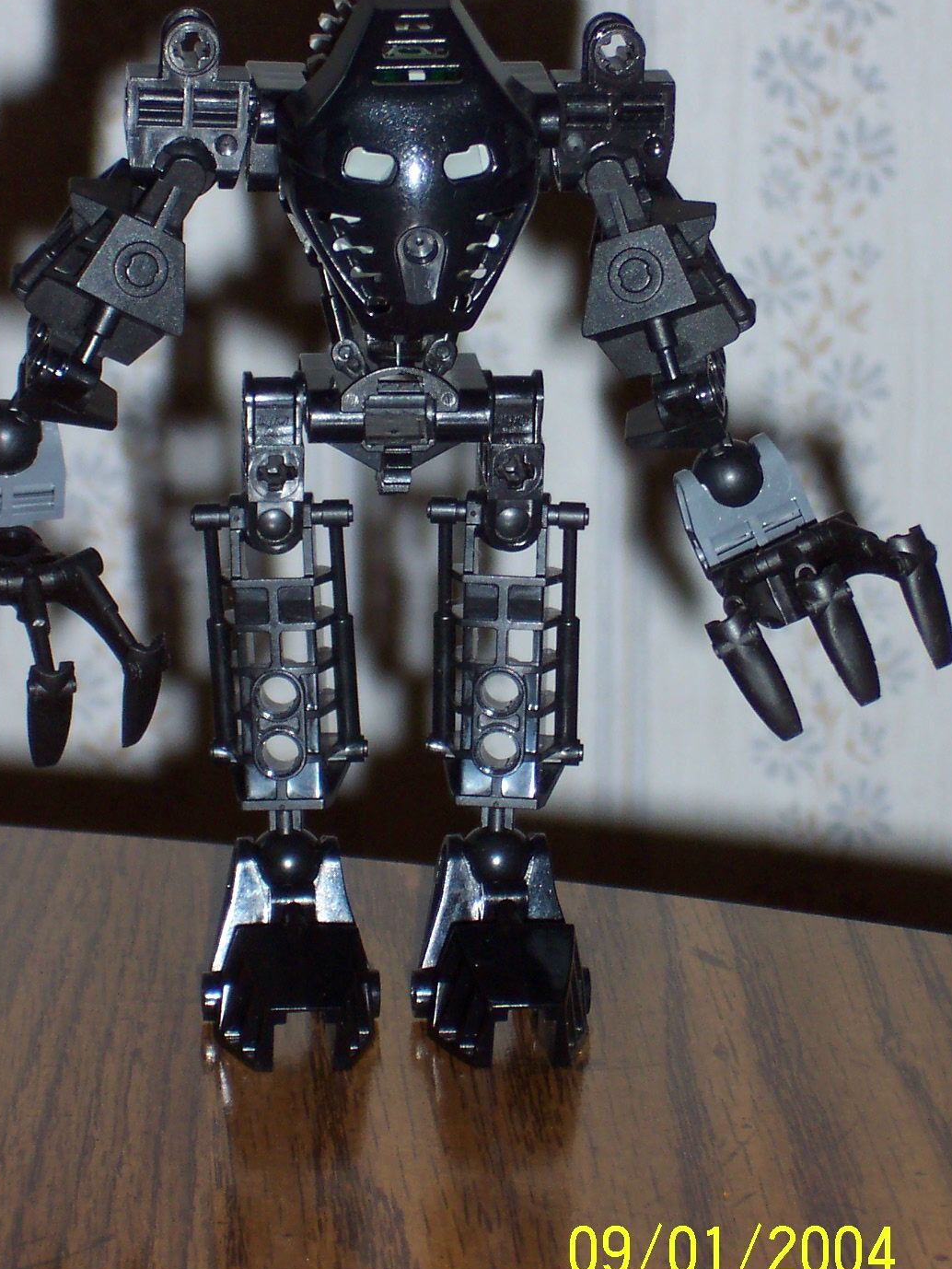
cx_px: 447
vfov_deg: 11.4
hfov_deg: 8.6
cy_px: 600
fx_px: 6342
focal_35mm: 173
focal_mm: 22.4
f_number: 4.9
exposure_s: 1/125
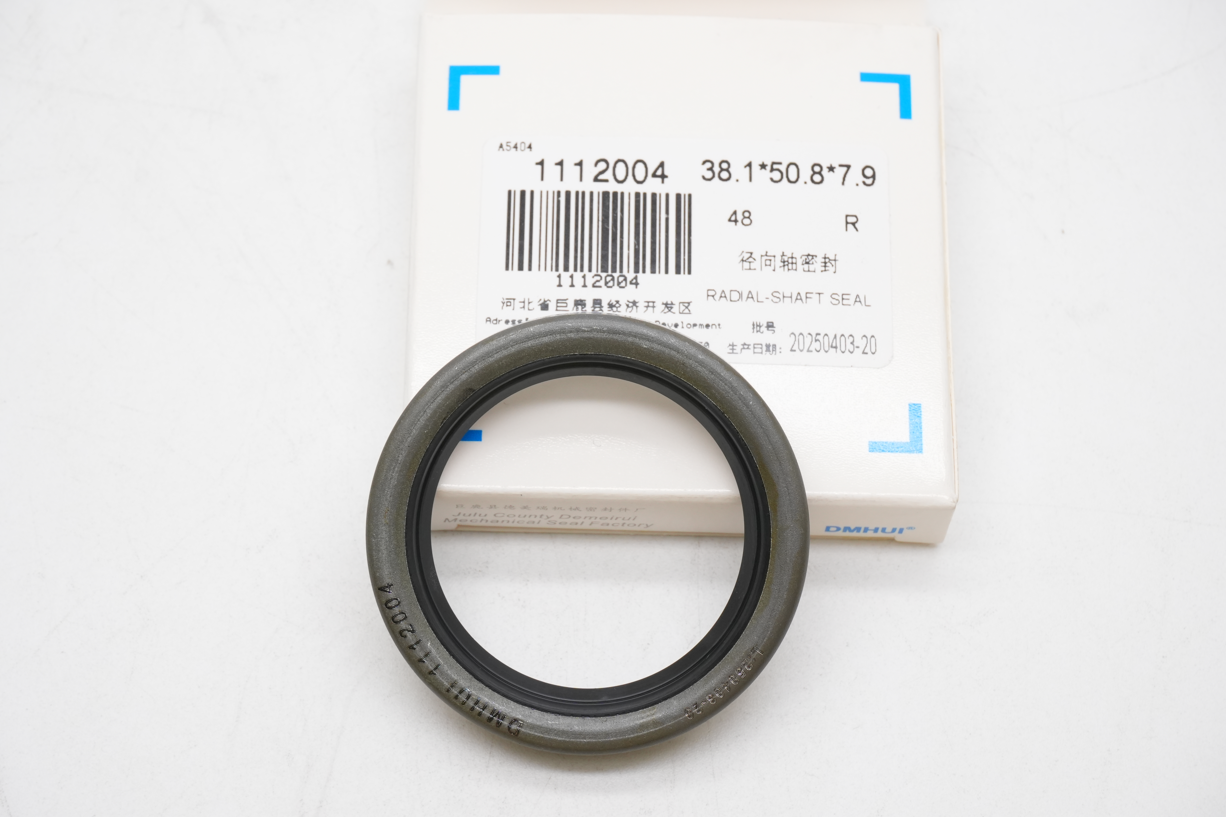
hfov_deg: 27.0
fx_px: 2554
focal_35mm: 75
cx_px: 613
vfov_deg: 18.2
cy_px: 408
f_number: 11
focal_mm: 50
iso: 640
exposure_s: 1/80
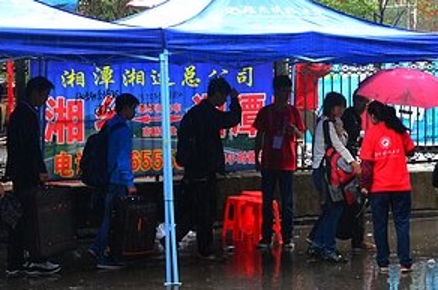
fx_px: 1420
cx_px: 322
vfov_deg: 11.6
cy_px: 86
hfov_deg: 17.4
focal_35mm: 117
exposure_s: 1/160
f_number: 8
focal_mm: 38
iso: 400
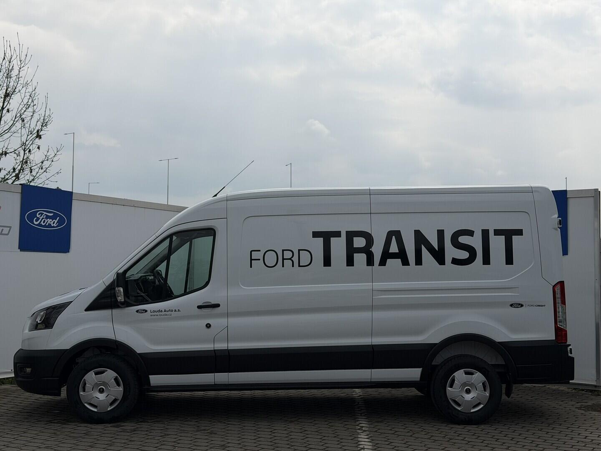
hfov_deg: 39.7
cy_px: 226
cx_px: 300
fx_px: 833
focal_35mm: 48
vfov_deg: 30.3
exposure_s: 1/16129
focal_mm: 6.76
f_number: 1.78
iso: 64
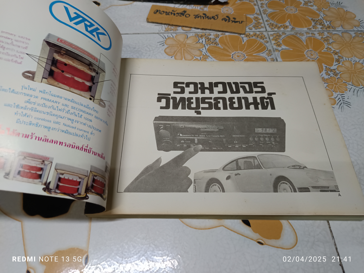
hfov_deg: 71.6
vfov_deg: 56.8
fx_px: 252
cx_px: 182
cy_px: 136
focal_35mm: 24
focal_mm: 5.31
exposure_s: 1/50
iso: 1106
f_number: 1.7
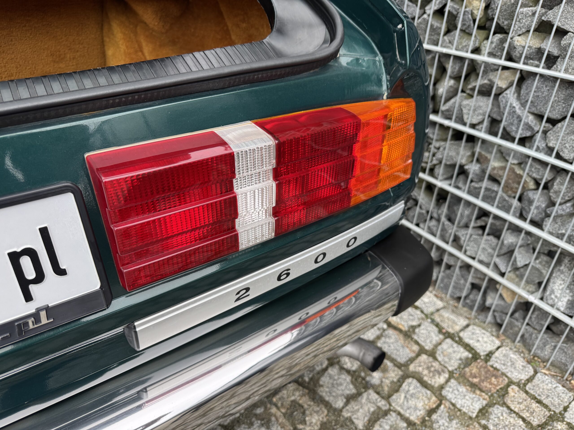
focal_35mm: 24
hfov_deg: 71.6
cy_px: 215
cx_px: 287
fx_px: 398
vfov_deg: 56.8
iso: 125
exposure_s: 1/121
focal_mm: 6.76
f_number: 1.78
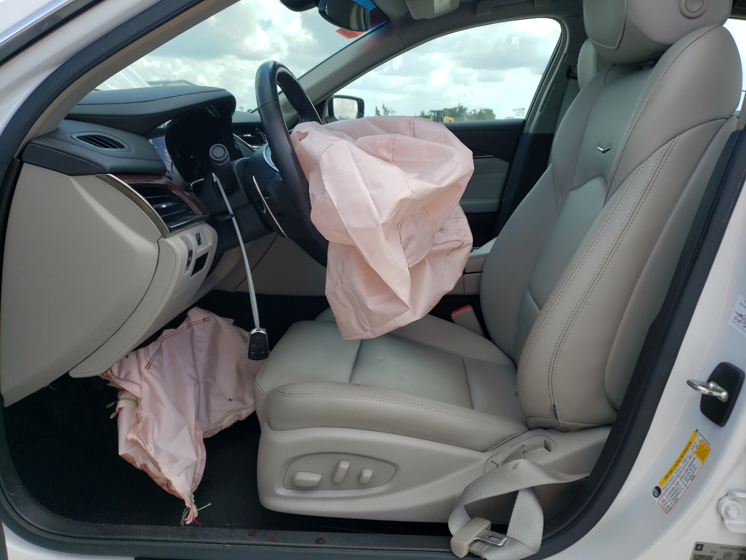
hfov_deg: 67.3
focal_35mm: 26
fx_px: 560
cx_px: 373
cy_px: 280
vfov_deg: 53.1
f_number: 1.5
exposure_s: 1/909
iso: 50
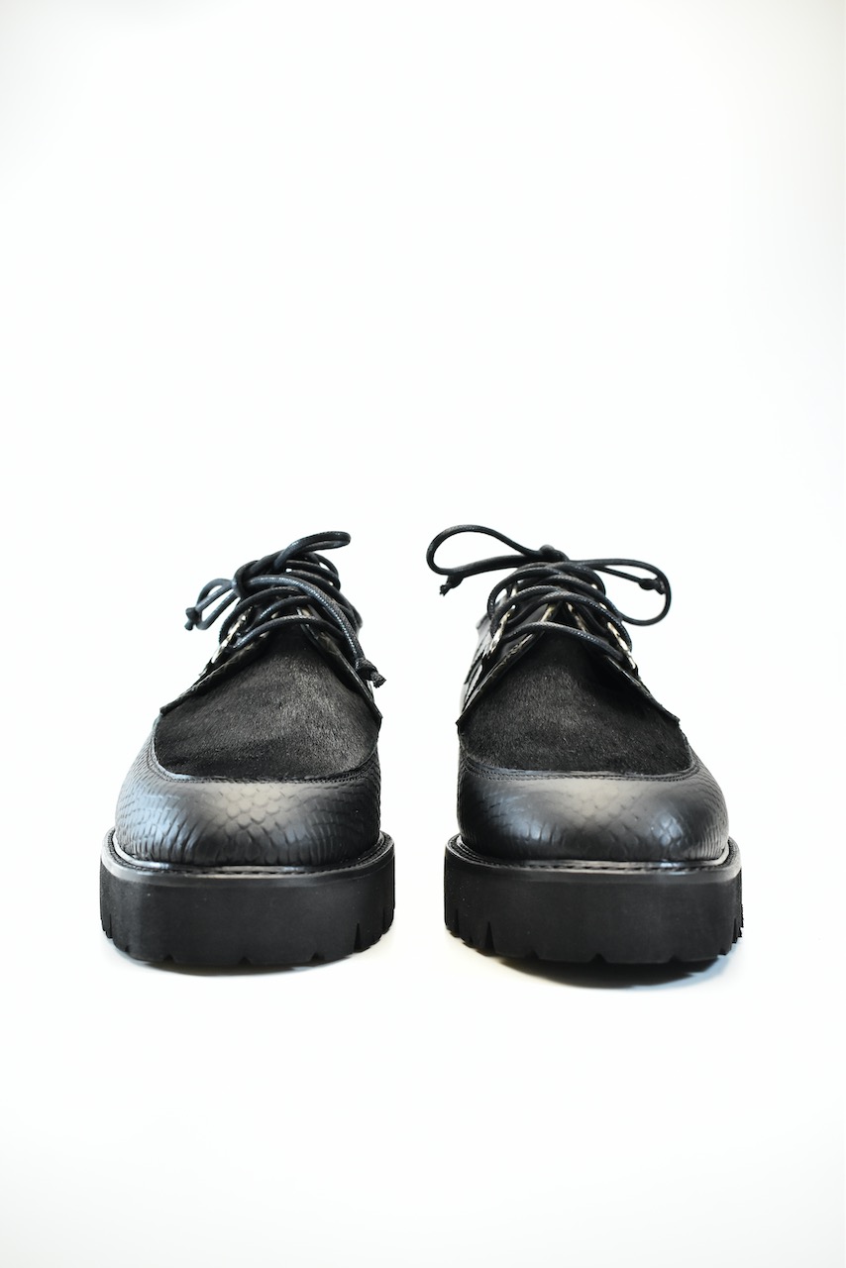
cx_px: 423
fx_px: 1268
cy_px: 634
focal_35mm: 36
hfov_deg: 36.9
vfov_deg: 53.1
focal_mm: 24
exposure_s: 1/400
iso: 1600
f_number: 5.6
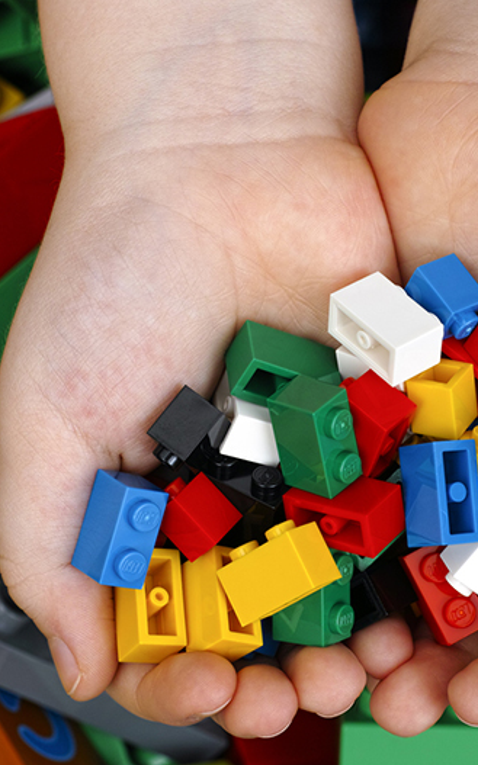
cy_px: 382
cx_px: 375
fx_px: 2420
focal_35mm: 116
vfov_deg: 18.0
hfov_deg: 11.2
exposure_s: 1/200
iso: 100
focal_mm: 50
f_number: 7.1
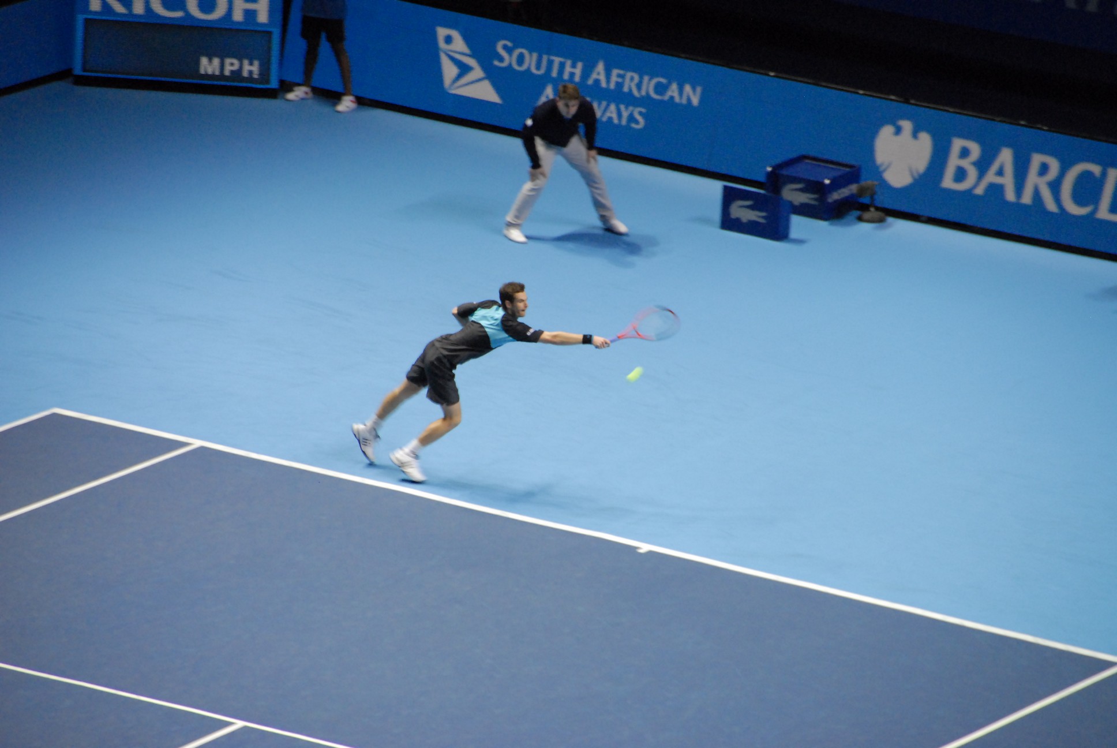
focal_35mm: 300
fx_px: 9319
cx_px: 558
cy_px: 374
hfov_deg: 6.9
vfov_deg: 4.6
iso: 1000
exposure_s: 1/90
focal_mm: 200
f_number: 5.6
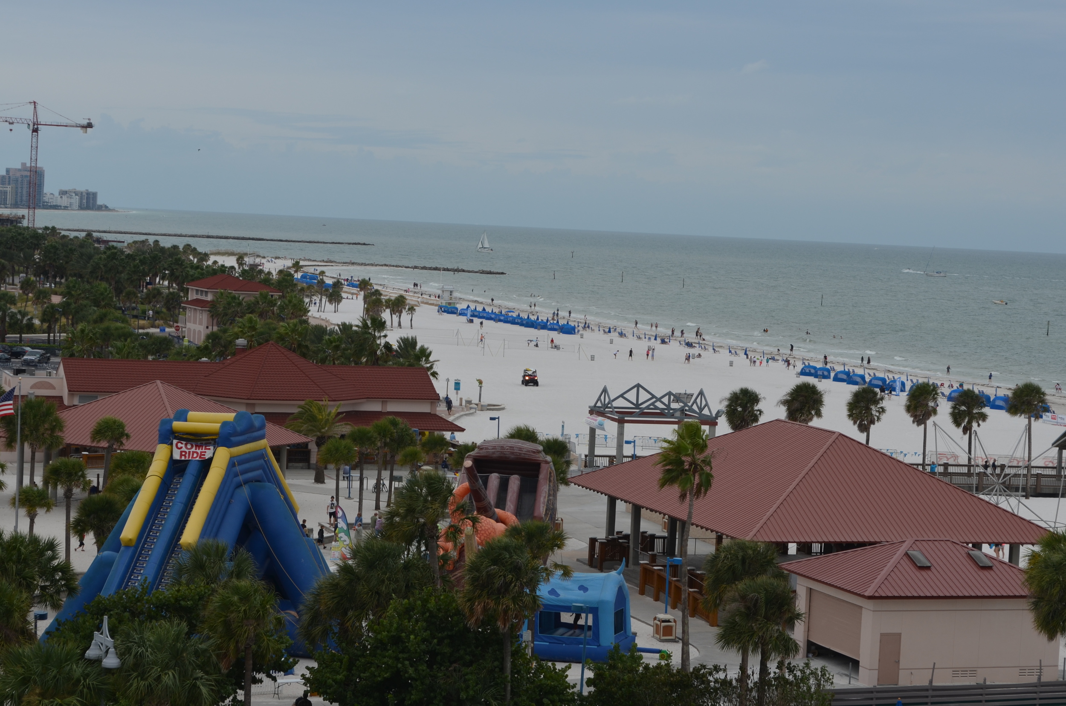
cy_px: 353
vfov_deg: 16.5
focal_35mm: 82
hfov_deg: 24.7
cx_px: 533
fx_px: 2438
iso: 160
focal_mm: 55
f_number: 8
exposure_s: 1/250
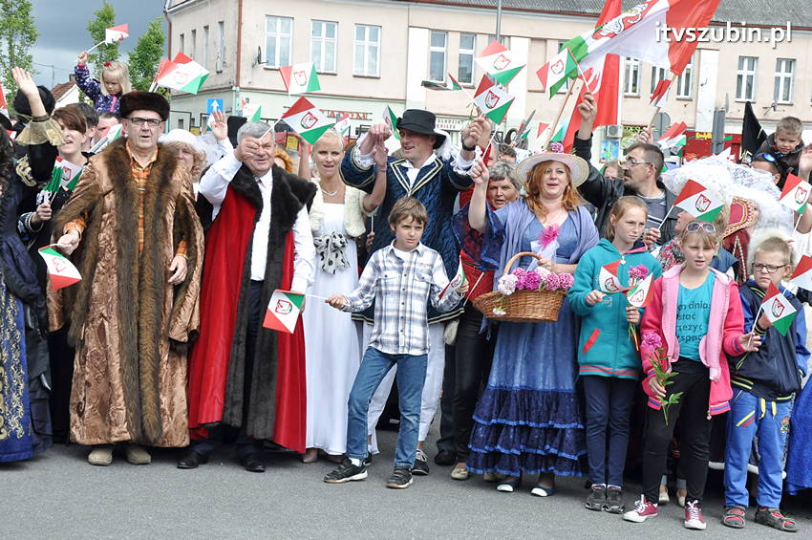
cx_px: 406
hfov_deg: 29.9
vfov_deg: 20.1
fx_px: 1521
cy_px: 270
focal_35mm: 68
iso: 1250
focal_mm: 45
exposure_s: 1/800
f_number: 11
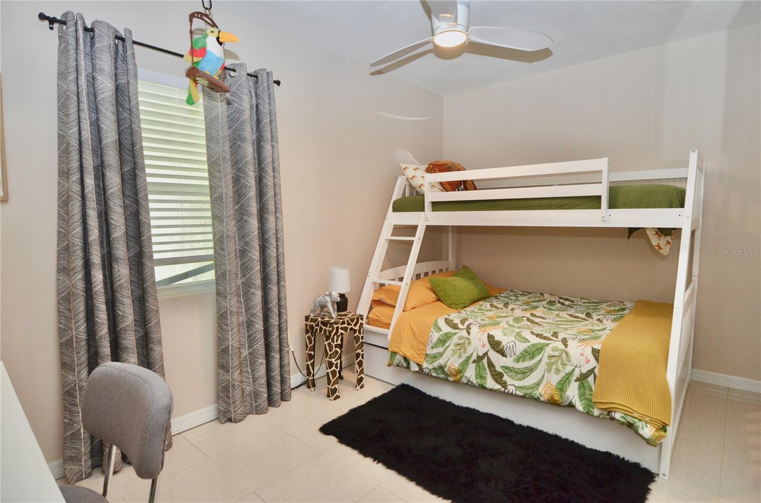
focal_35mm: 18
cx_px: 380
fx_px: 380
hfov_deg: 90.1
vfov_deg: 67.1
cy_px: 252
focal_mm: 12
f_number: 4
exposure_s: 1/60
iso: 800
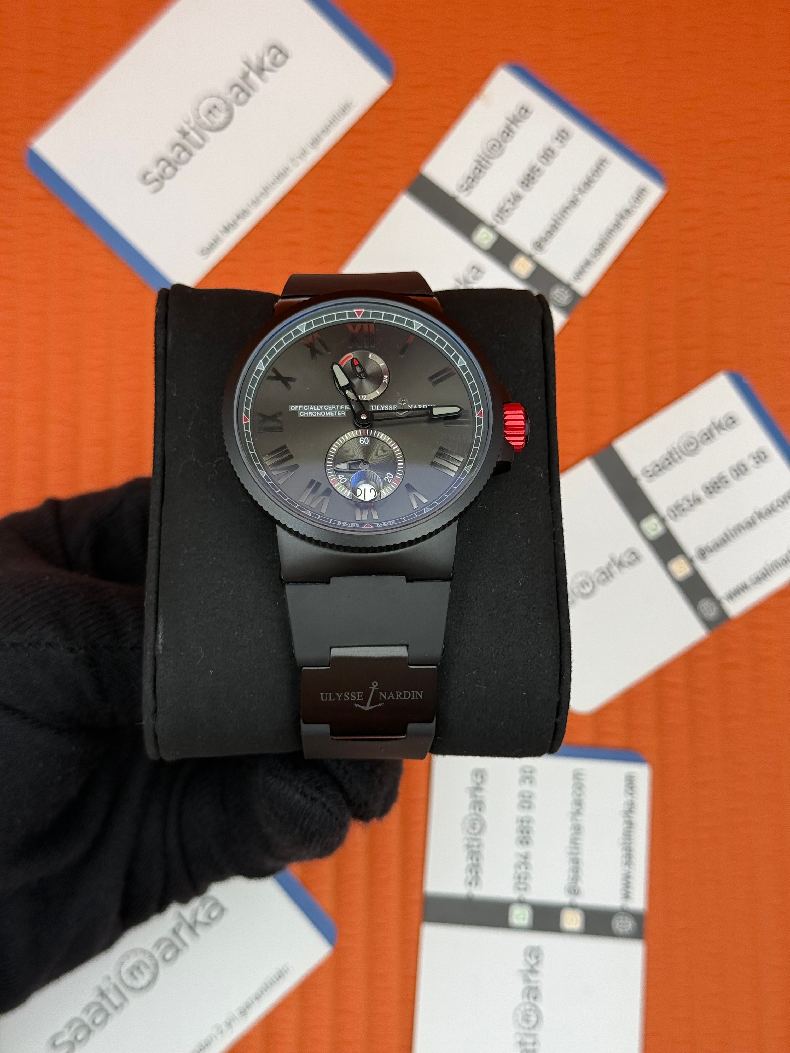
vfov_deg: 39.7
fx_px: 1461
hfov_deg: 30.3
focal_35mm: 48
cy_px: 526
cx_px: 395
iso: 64
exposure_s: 1/460
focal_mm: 6.76
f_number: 1.78
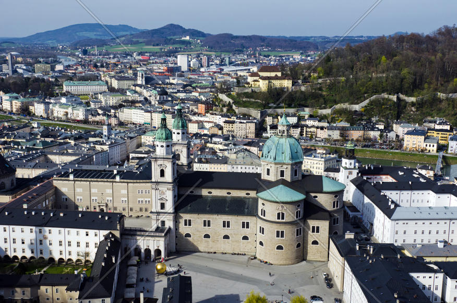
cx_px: 228
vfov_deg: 31.7
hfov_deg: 46.5
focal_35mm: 42
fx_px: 532
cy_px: 152
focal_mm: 28
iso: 100
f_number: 9.5
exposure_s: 1/350
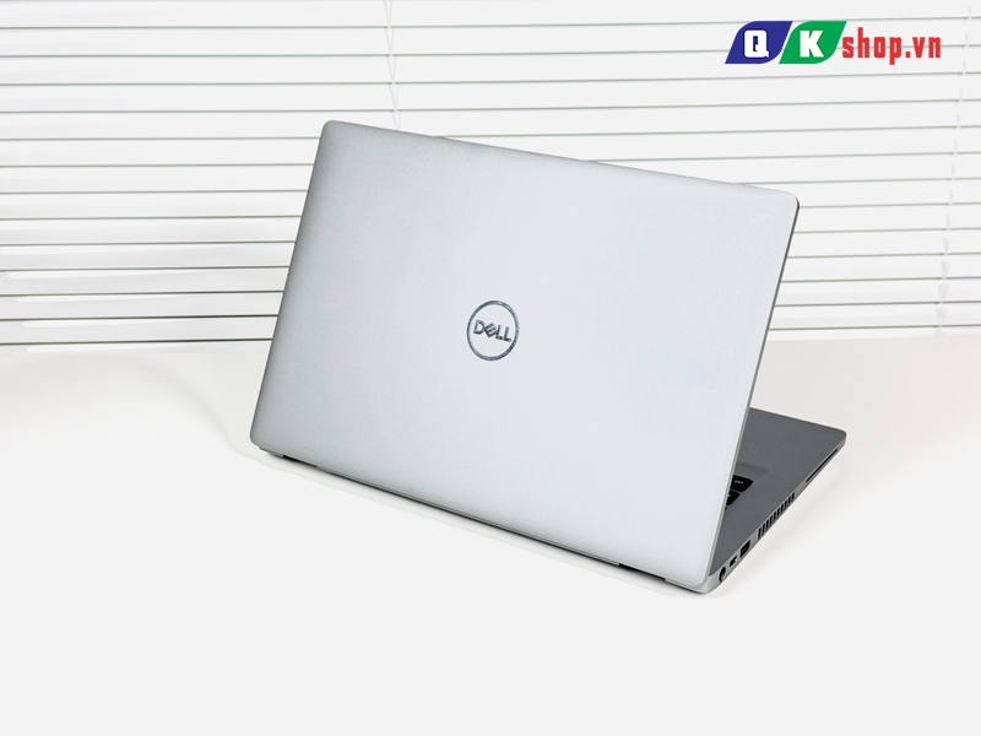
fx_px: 1360
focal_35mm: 48
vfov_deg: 30.3
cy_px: 368
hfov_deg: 39.7
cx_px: 490
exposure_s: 1/200
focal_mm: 6.76
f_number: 1.78
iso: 50
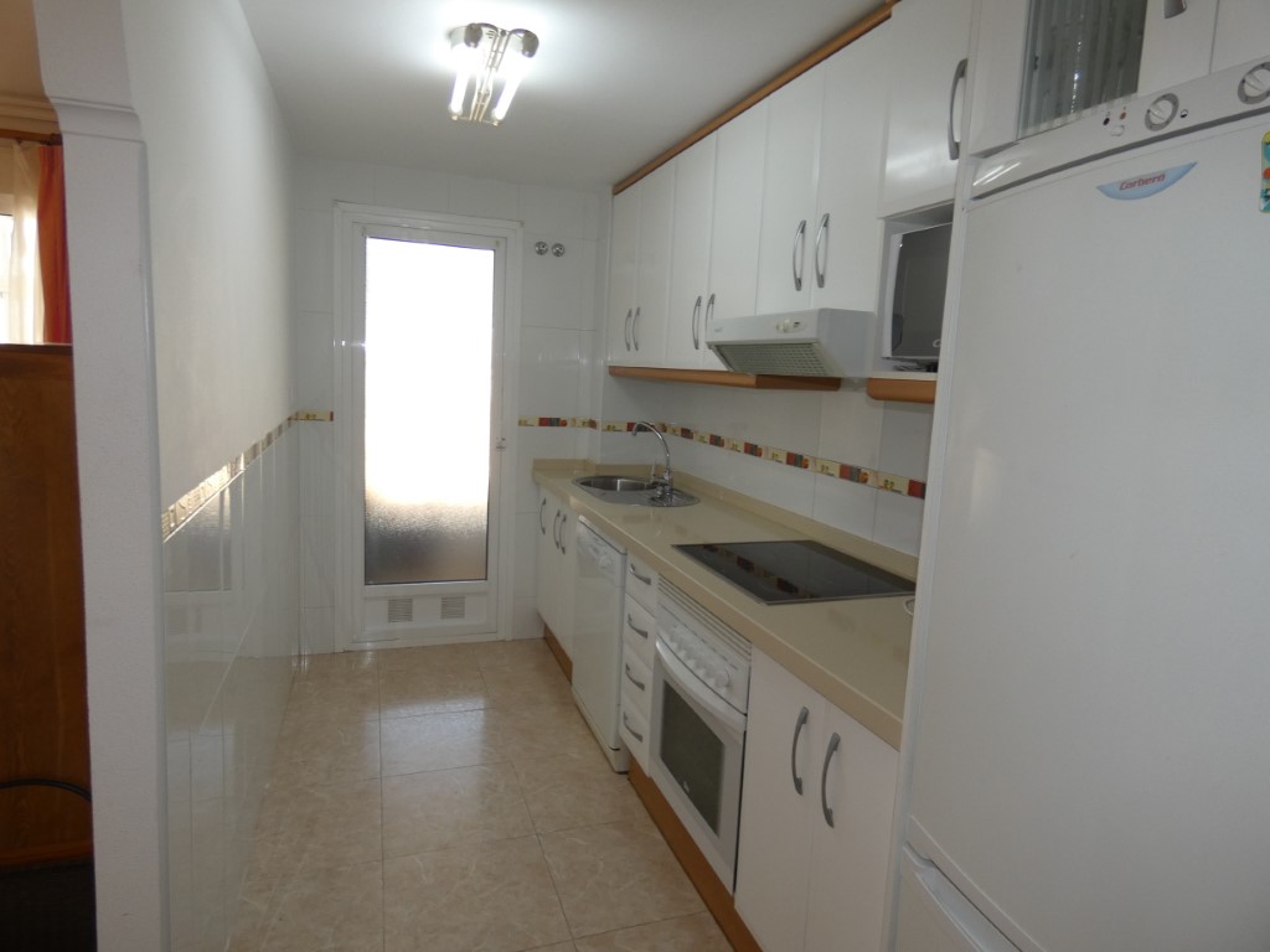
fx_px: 734
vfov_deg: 66.0
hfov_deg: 81.7
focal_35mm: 20
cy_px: 476
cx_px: 635
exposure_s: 1/60
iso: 125
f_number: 2.8
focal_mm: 3.6
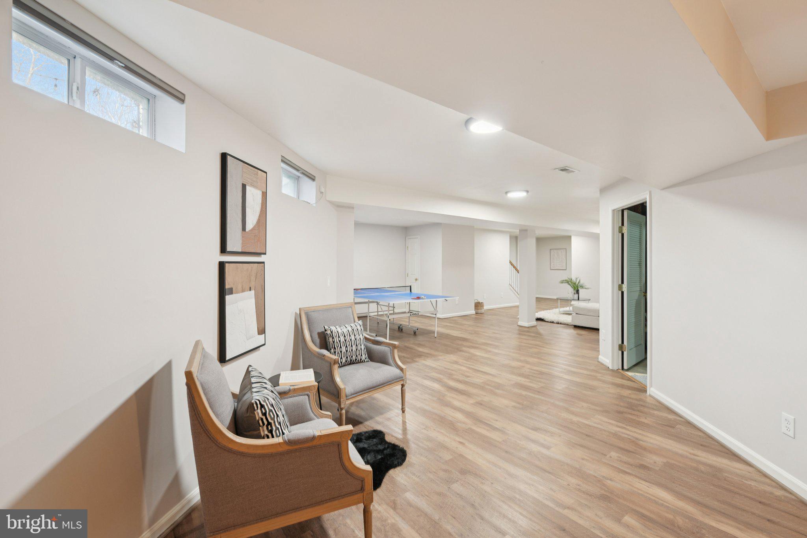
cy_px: 269
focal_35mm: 15
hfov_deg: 100.4
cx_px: 404
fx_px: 336
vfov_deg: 77.3
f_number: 8
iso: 400
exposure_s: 1/5
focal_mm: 15
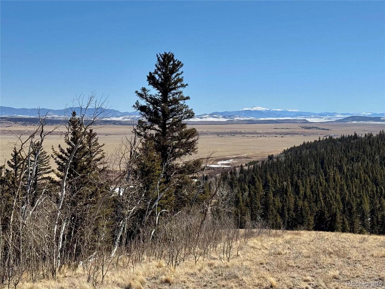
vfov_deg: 30.3
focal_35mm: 48
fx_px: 534
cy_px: 144
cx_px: 192
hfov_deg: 39.7
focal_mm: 6.76
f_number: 1.78
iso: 80
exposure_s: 1/9009
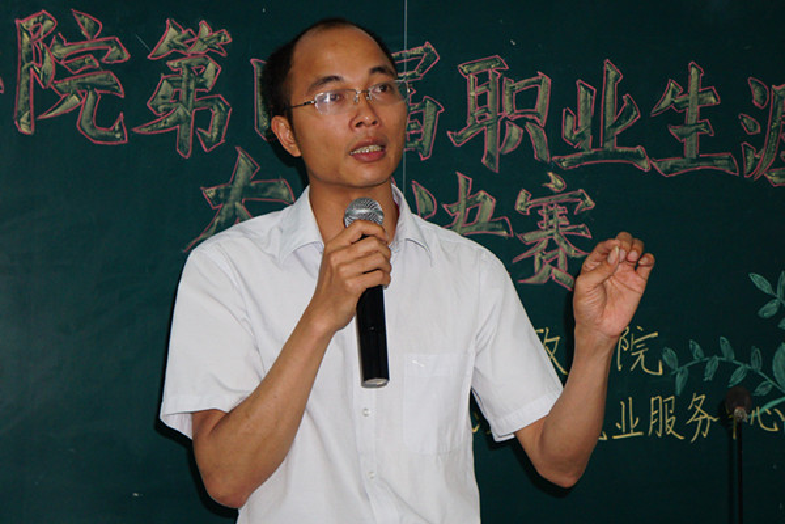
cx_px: 392
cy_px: 262
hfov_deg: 28.1
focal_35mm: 72
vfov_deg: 18.9
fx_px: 1570
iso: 1600
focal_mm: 48
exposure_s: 1/80
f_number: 5
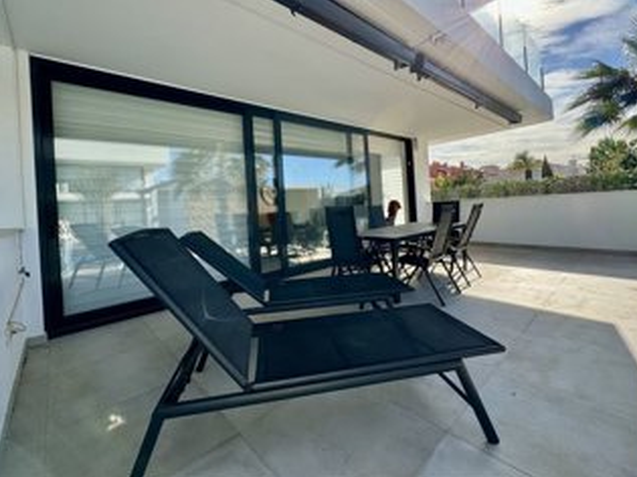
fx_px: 294
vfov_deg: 77.7
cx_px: 313
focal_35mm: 16
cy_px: 206
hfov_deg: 94.5
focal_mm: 2.22
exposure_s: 1/1299
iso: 50
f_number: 2.2
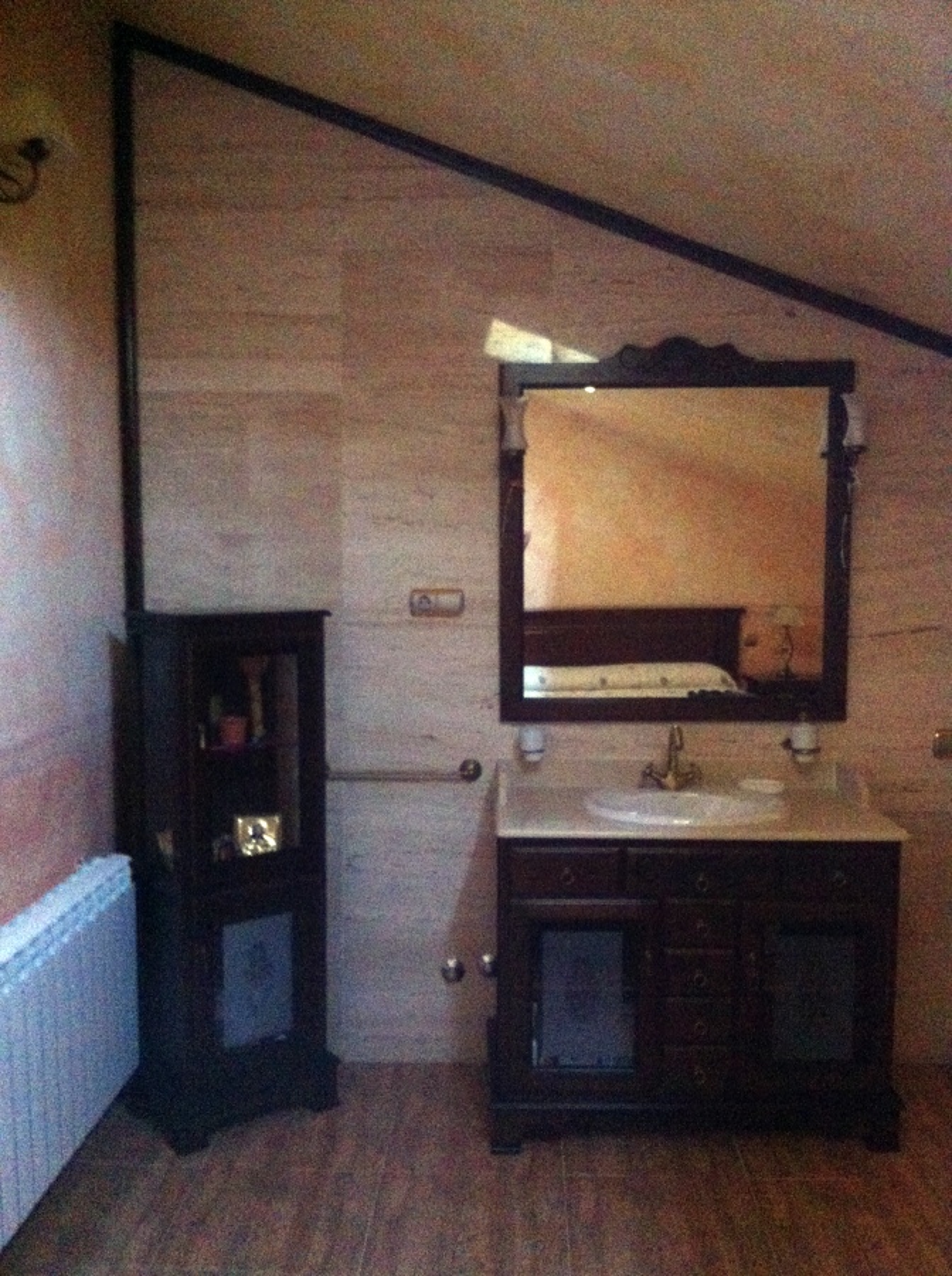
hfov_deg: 40.6
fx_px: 1287
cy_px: 638
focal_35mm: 35
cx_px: 476
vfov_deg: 52.7
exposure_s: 1/15
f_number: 2.8
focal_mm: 3.85
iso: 1000
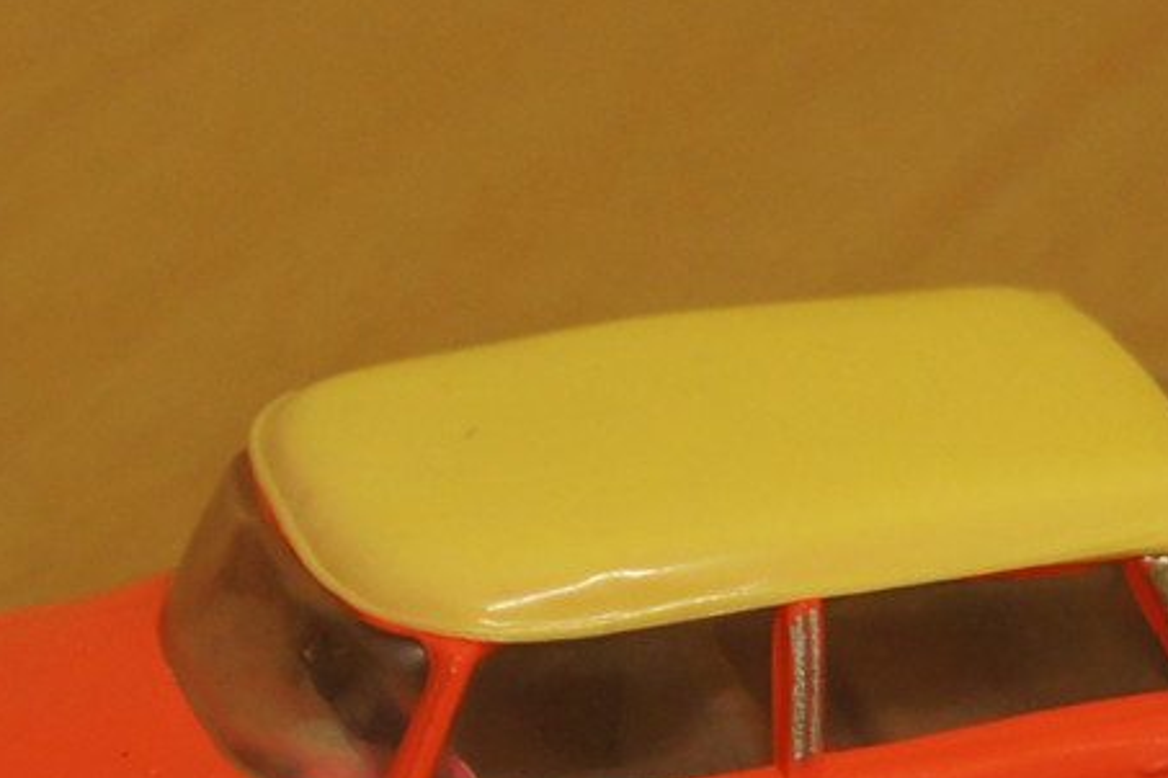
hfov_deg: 22.3
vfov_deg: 14.7
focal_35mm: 91
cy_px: 811
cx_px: 585
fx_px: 2963
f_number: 4
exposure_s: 1/40
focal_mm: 23
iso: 640
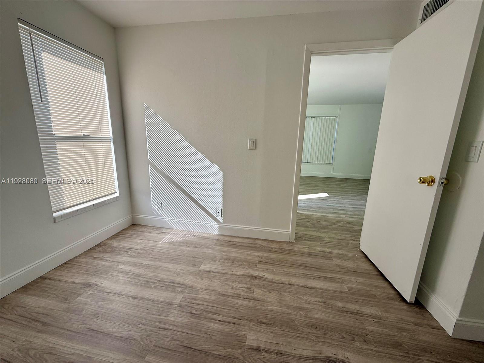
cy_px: 182
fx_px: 196
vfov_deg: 85.7
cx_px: 242
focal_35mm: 14
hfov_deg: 102.1
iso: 50
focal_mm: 2.22
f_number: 2.2
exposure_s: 1/312
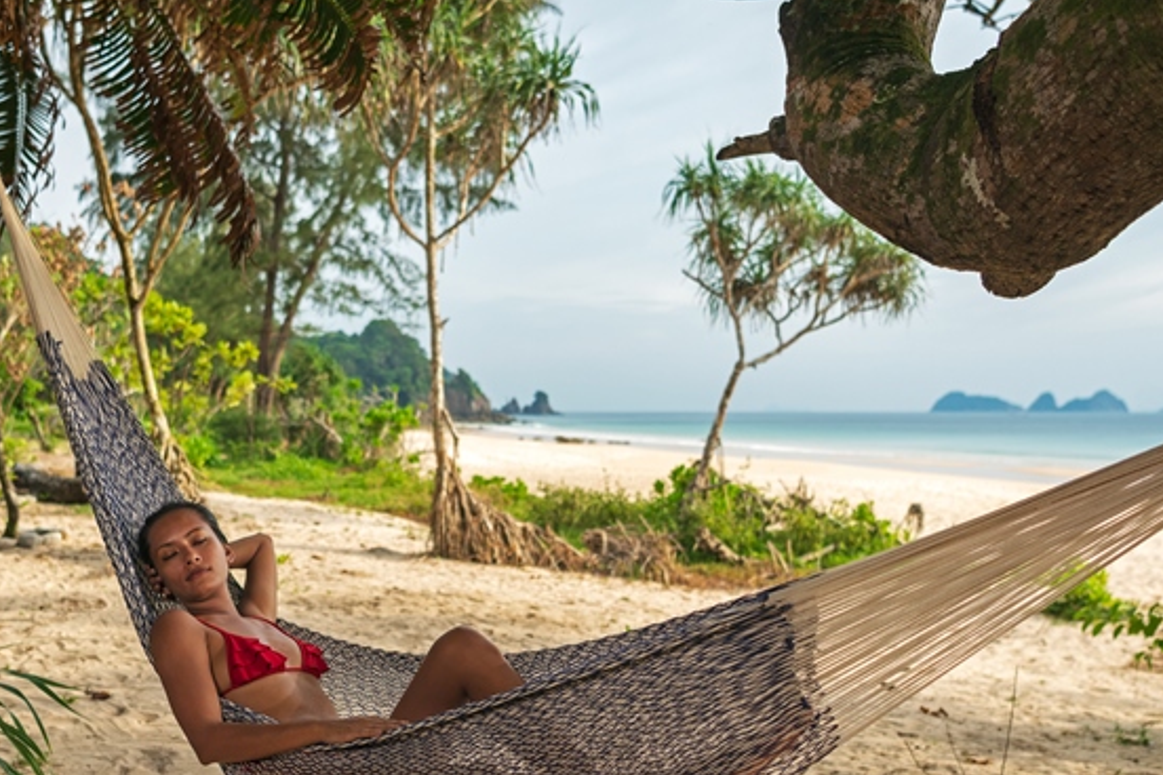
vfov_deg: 35.8
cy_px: 471
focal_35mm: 37
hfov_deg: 51.7
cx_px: 486
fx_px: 1195
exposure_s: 1/1000
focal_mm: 24
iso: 160
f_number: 2.8
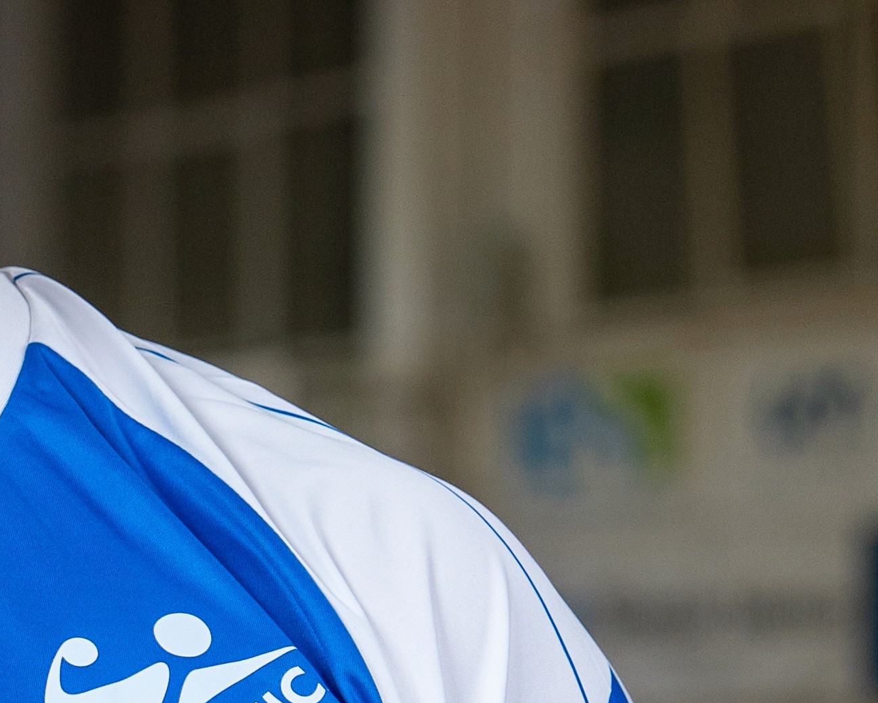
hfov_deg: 7.6
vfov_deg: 6.2
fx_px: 6496
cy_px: 731
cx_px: -253
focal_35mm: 250
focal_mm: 49
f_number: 2.8
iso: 500
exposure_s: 1/250
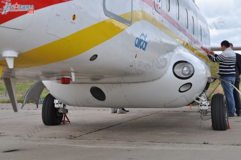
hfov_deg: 27.0
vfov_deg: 18.1
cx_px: 120
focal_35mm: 75
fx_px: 501
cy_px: 80
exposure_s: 1/100
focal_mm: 50
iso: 200
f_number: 8
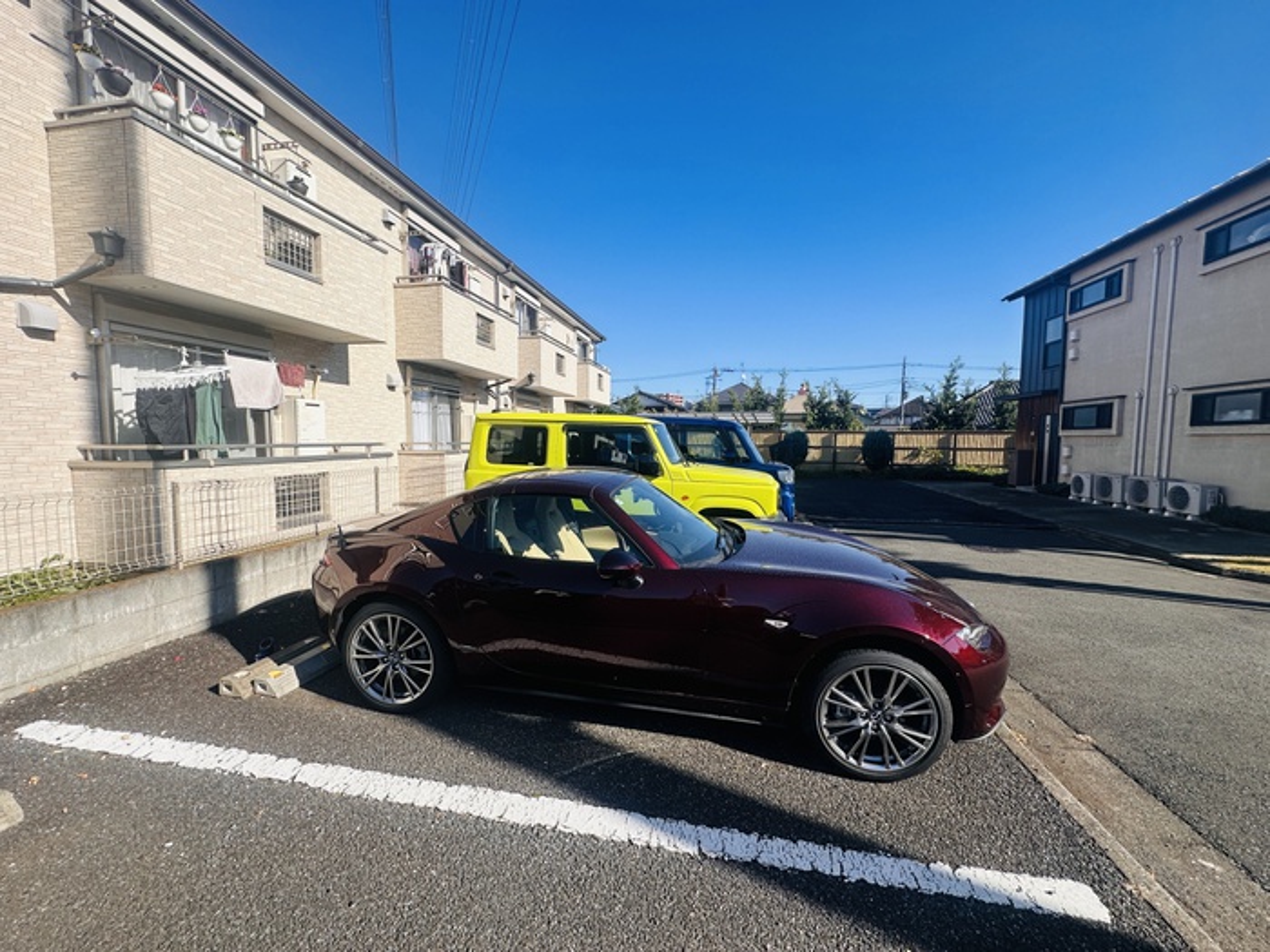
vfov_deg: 85.7
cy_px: 476
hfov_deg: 102.1
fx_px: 514
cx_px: 635
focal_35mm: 14
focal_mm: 2.22
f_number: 2.2
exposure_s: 1/1618
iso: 50
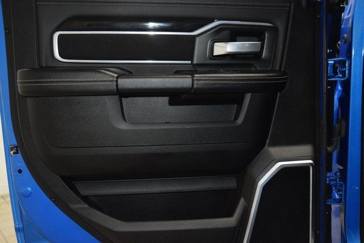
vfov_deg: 36.9
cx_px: 182
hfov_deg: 53.1
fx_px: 364
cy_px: 122
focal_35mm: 36
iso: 1600
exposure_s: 1/60
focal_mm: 24
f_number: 3.8
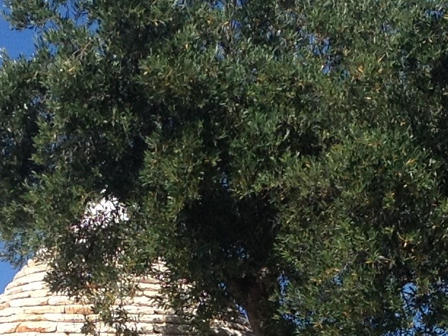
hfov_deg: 10.6
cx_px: 252
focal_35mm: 186
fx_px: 2408
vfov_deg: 7.7
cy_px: 617
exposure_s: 1/1972
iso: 50
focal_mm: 4.28
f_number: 2.4
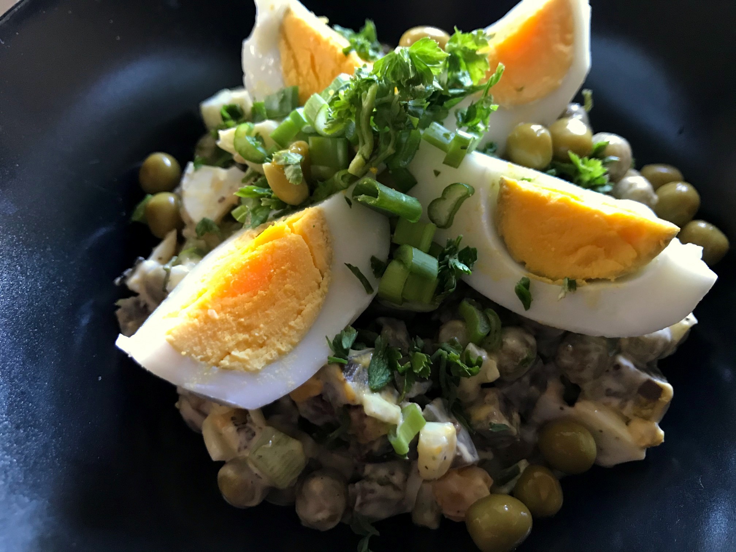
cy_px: 276
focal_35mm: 28
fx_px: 595
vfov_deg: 49.7
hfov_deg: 63.4
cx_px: 368
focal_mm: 3.99
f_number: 1.8
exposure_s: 1/17
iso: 80
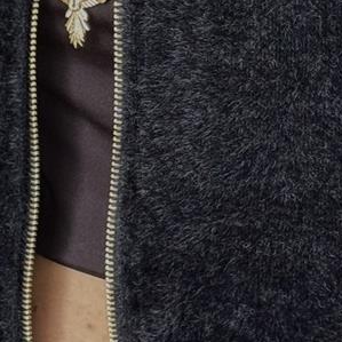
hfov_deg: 7.7
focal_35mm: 227
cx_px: 247
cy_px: 108
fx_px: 2537
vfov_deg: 7.7
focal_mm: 6.76
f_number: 1.78
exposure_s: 1/50
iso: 125
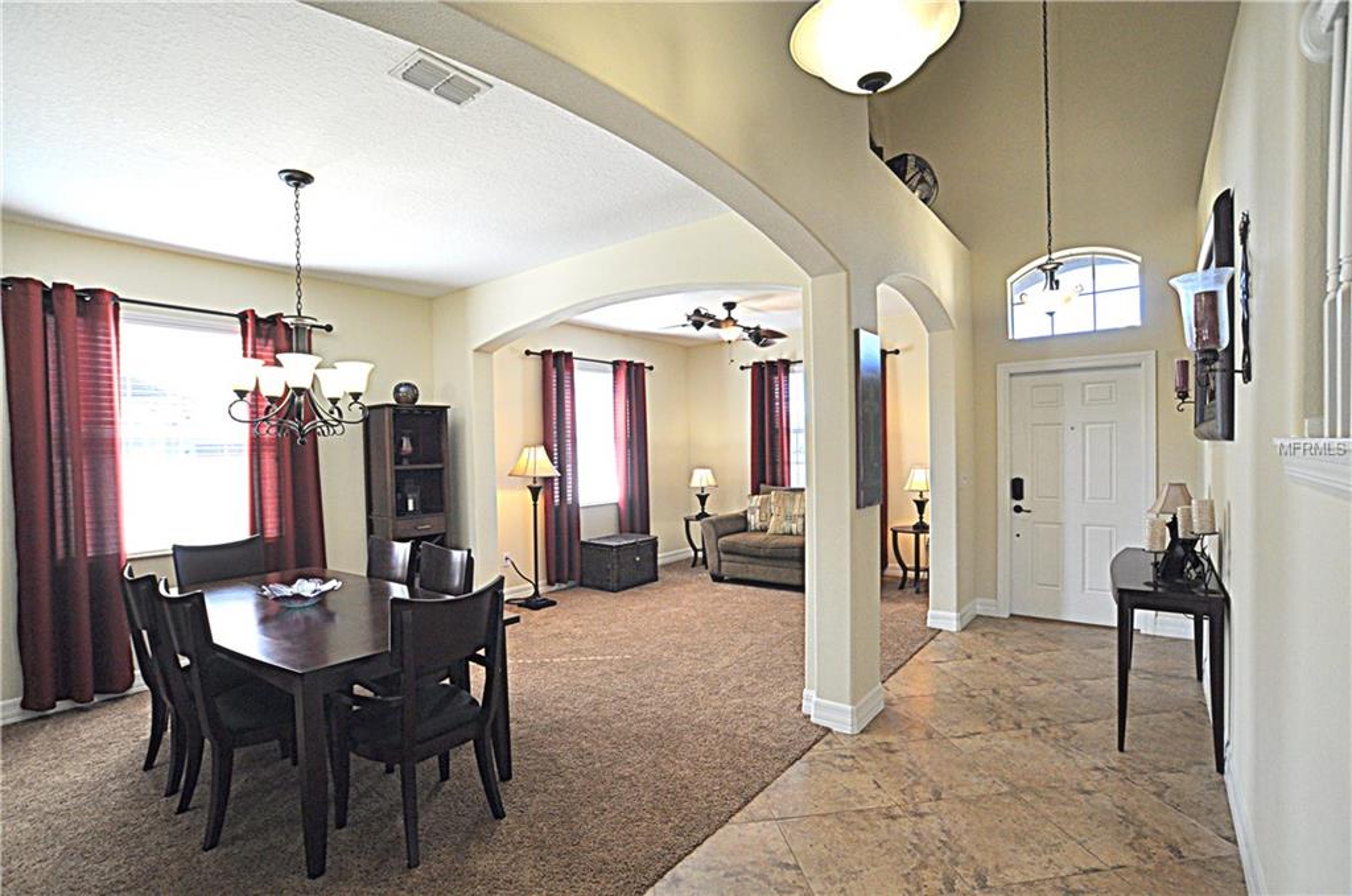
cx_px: 676
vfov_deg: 71.9
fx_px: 619
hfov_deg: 95.1
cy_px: 448
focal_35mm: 16
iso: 400
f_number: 4.8
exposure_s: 1/90
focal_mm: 11
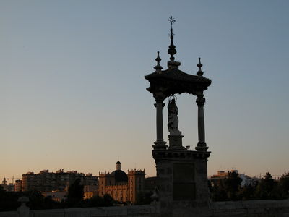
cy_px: 108
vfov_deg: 22.3
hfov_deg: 29.4
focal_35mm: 66
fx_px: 551
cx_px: 144
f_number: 5.2
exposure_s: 1/303
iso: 100
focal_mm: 16.8
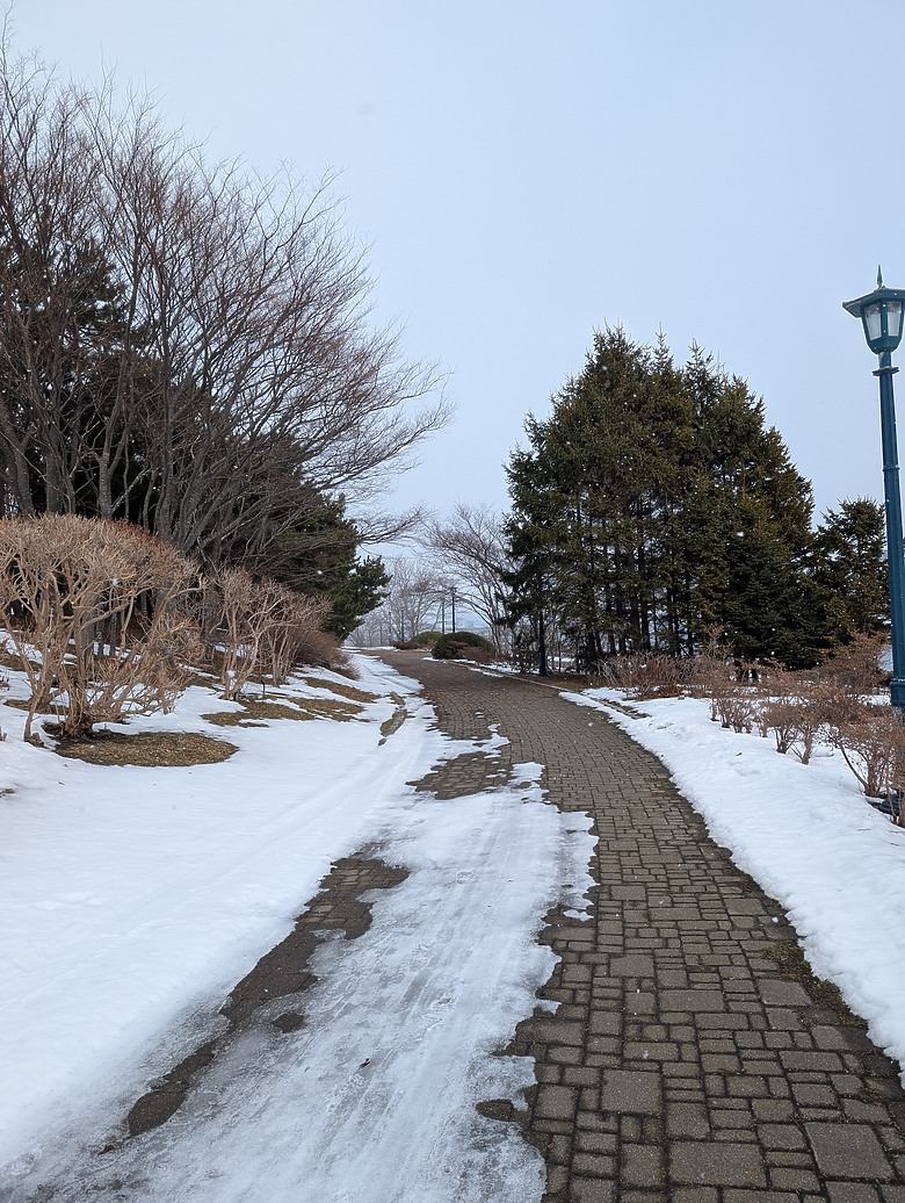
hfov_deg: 56.9
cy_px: 602
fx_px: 835
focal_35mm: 24
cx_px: 452
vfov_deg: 71.5
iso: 27
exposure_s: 1/725
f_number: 1.68
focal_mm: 6.9
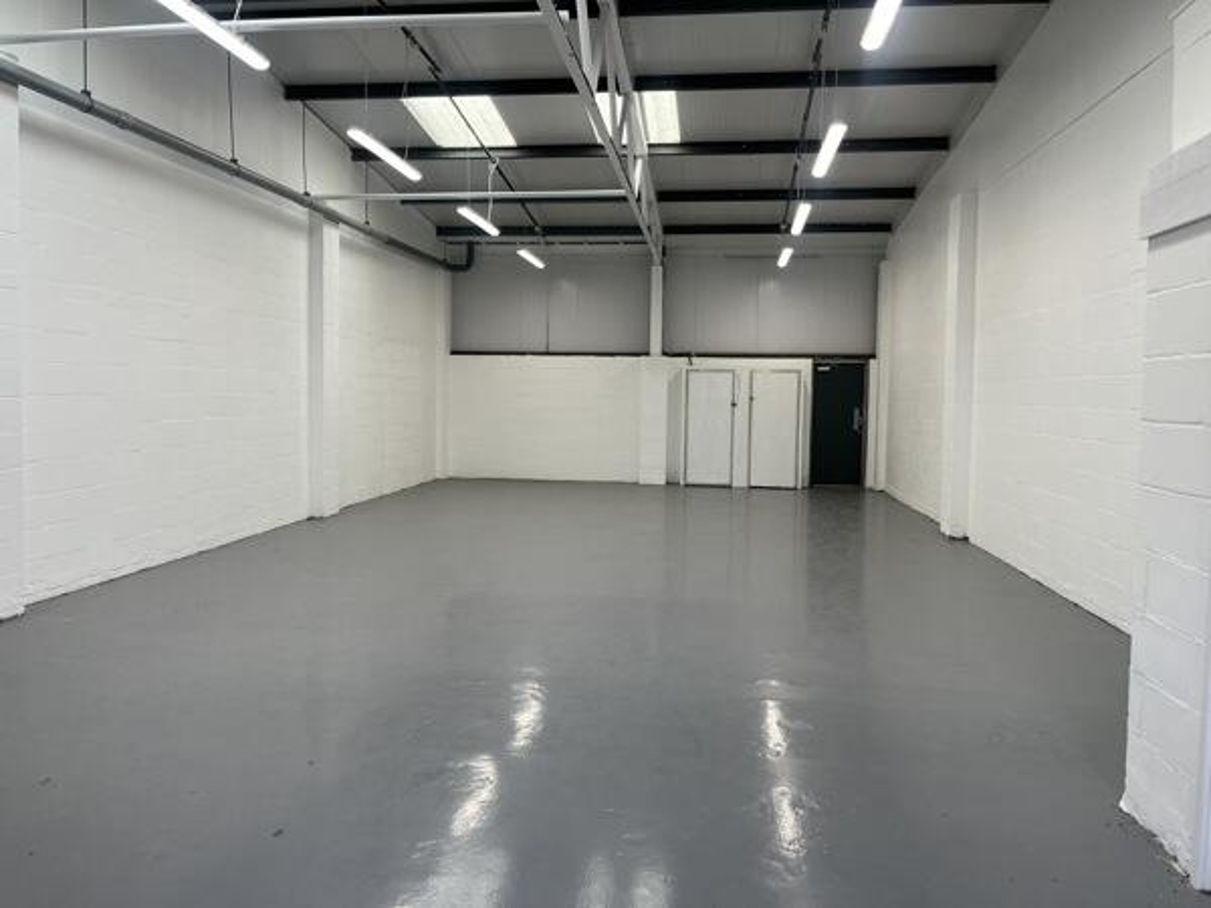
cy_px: 454
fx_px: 910
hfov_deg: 67.3
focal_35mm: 26
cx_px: 606
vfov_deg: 53.1
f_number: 1.6
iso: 50
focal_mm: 5.1
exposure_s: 1/187
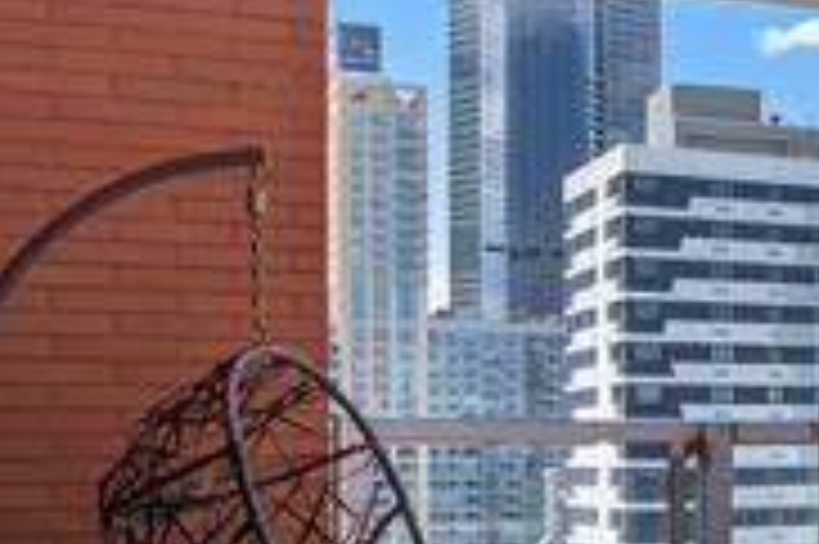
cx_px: 1300
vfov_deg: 15.9
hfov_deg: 20.1
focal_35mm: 84
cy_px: 540
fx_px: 1909
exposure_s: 1/80
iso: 100
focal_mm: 17
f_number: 13
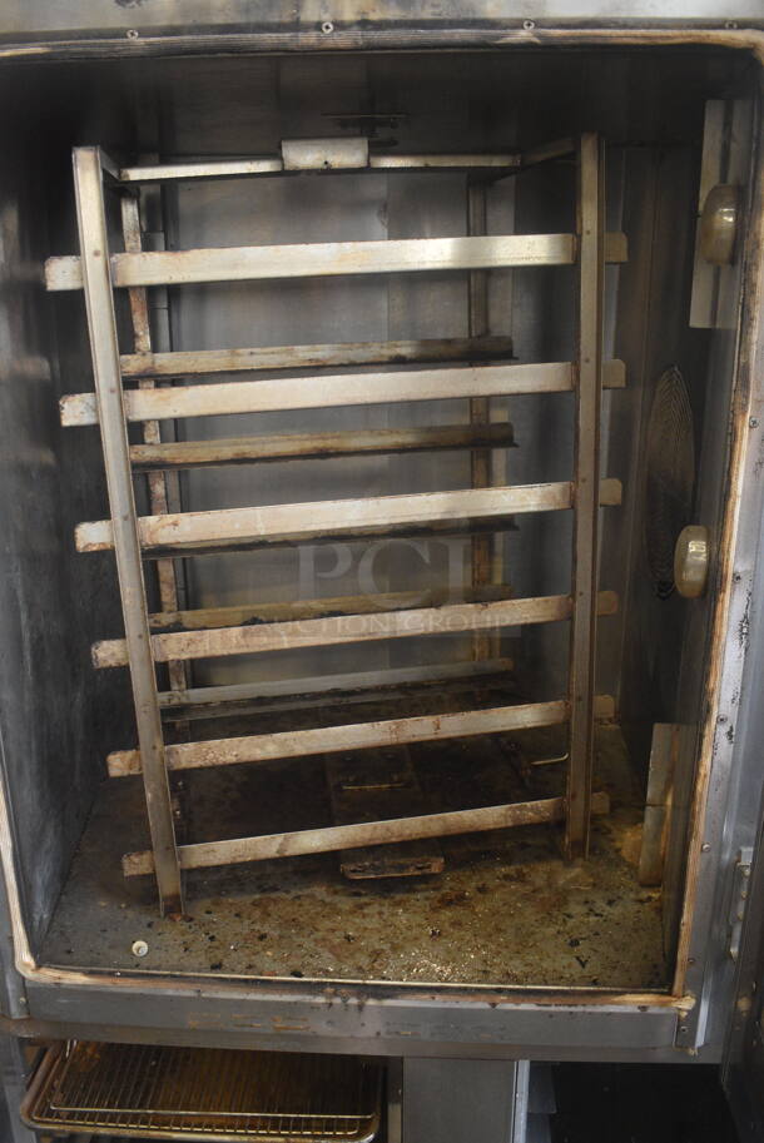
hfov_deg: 43.7
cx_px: 382
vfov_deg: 61.9
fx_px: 953
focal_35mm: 30
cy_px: 572
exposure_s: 1/125
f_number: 3.8
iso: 1800
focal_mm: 20
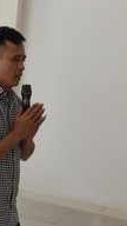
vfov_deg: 25.0
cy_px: 113
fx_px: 509
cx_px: -101
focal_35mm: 85
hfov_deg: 12.9
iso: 400
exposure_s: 1/80
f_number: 4.5
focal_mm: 24
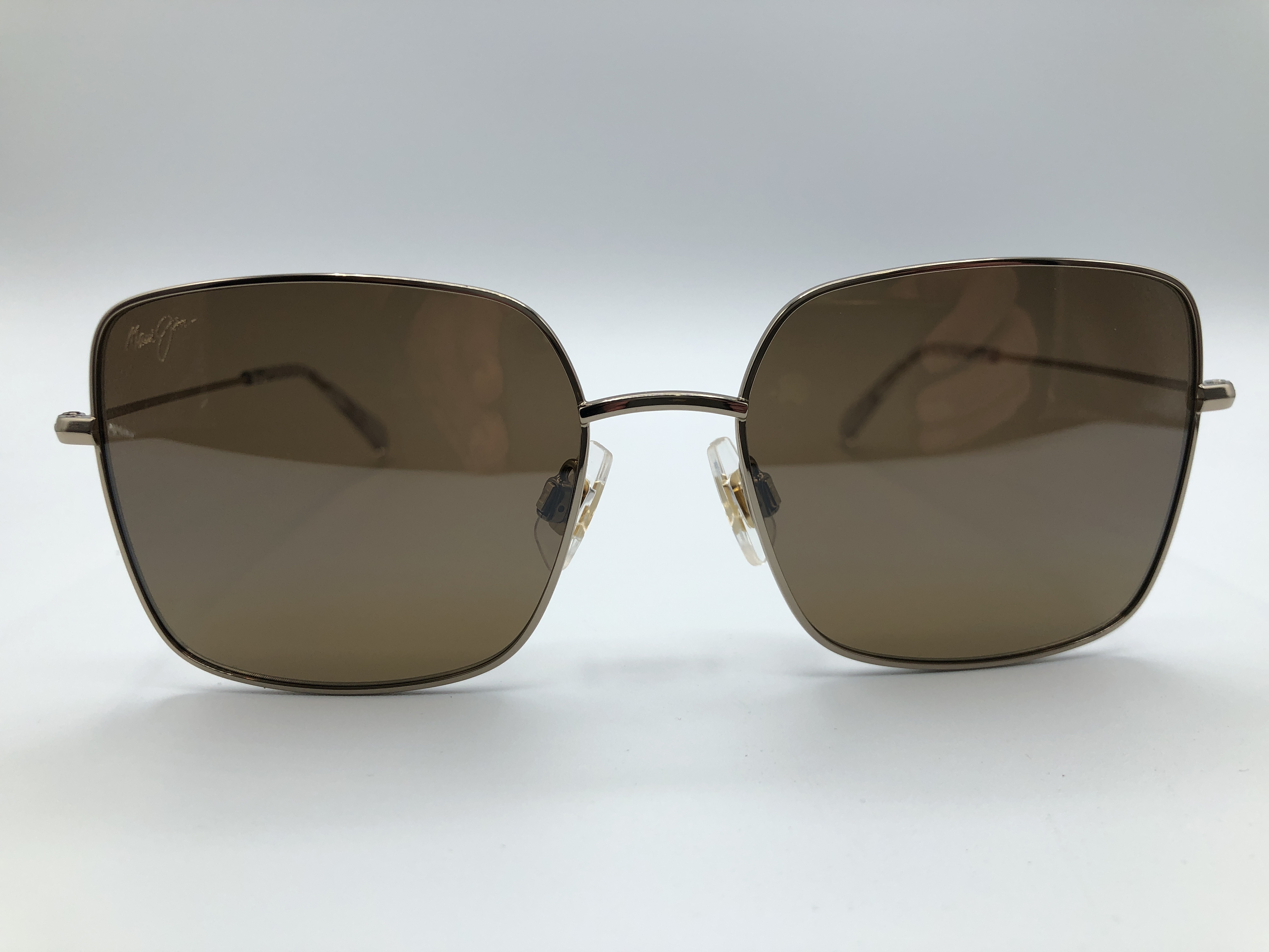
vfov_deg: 49.7
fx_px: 1026
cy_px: 476
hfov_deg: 63.4
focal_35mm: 28
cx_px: 634
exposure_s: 1/510
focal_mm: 4
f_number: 1.8
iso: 25
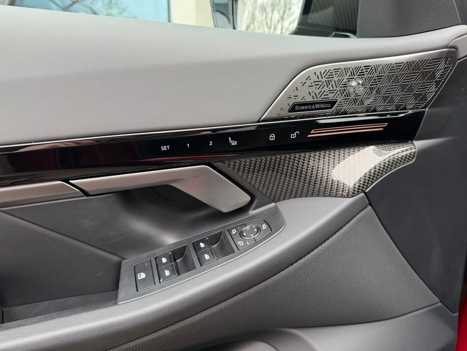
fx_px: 351
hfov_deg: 67.2
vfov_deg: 53.0
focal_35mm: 26
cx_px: 248
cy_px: 165
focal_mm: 6.76
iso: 160
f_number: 1.78
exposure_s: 1/121
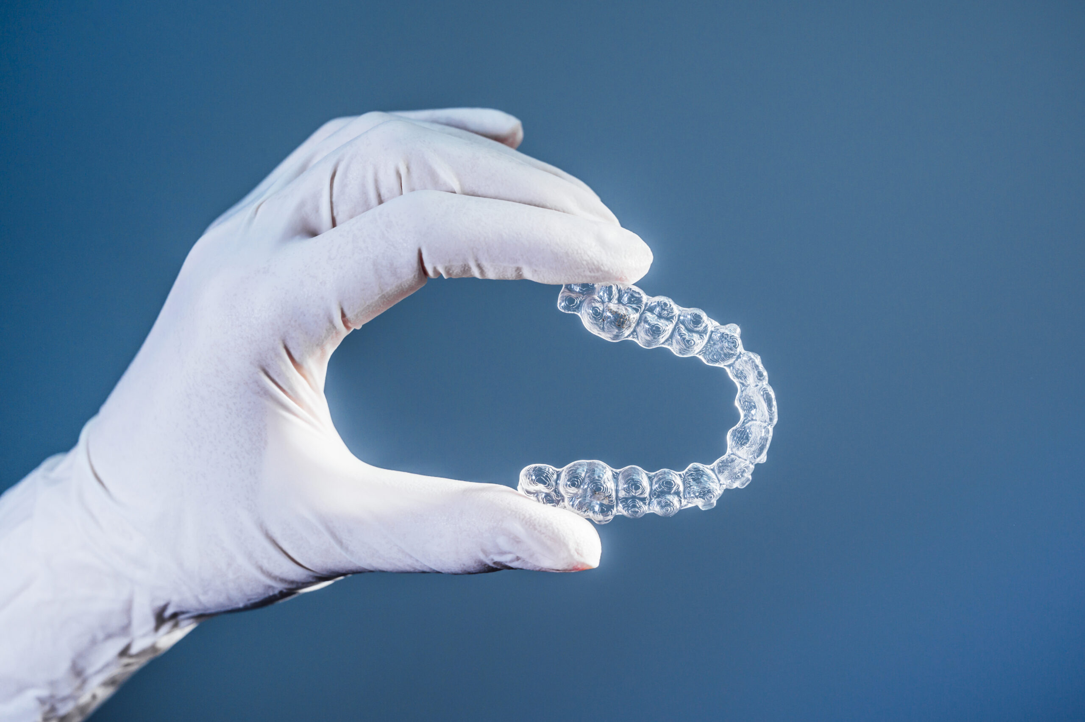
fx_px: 1867
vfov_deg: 21.9
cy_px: 361
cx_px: 542
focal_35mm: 62
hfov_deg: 32.4
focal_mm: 62
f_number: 7.1
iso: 1250
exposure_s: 1/500
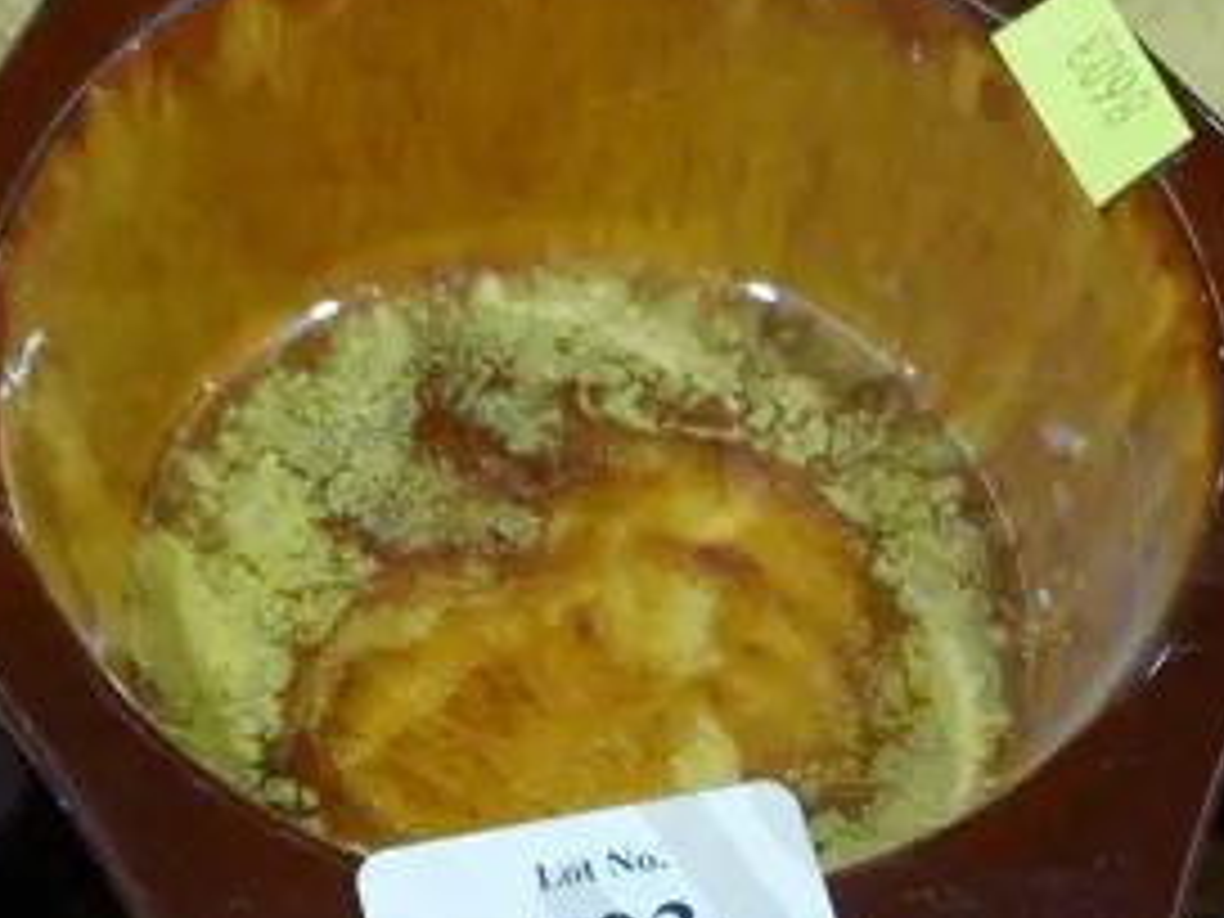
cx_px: 698
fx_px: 5056
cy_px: 880
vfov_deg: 10.3
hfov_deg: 13.8
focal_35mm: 143
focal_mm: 19
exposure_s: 1/60
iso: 250
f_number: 4.1
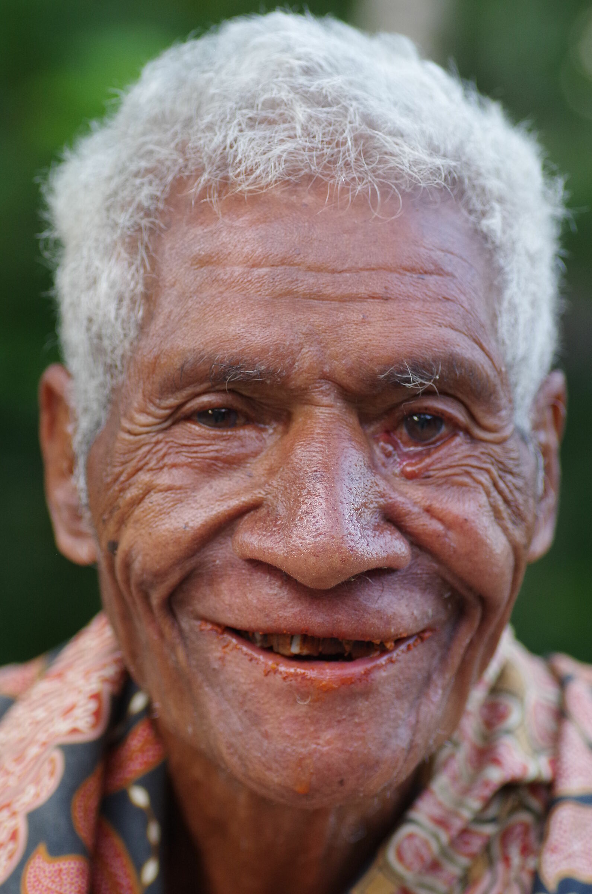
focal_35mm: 135
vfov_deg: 15.2
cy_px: 447
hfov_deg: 10.1
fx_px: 3344
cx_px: 296
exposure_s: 1/125
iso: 800
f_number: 3.5
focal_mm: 90
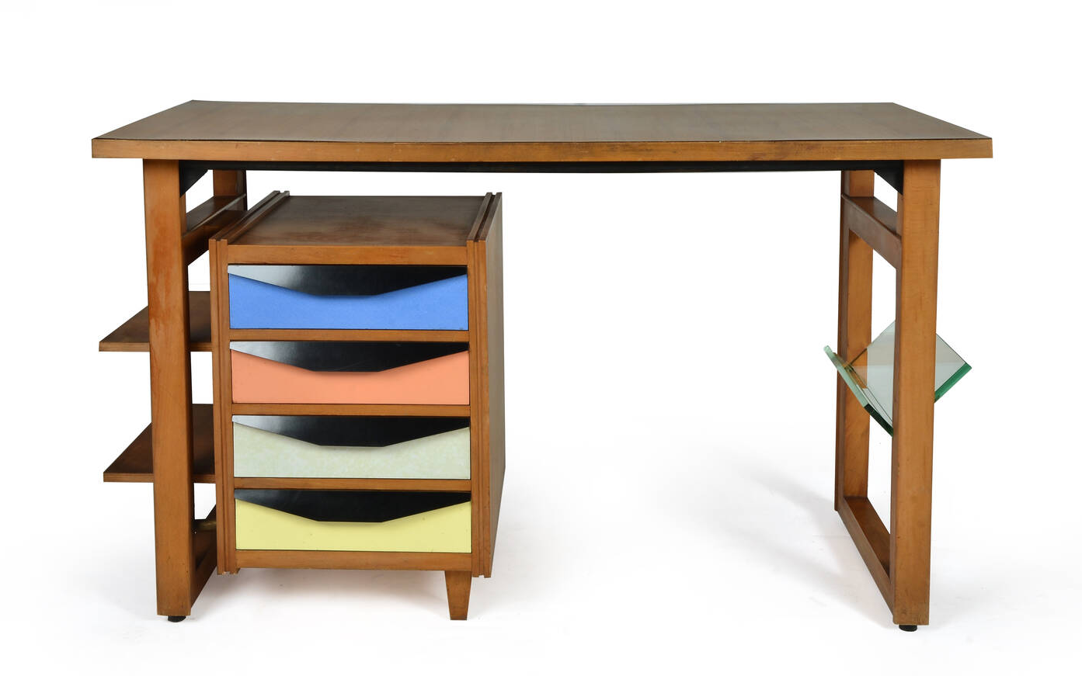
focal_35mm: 48
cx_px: 542
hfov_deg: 42.2
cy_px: 354
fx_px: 1401
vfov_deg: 27.1
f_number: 18
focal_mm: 31
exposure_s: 1/160
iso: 125
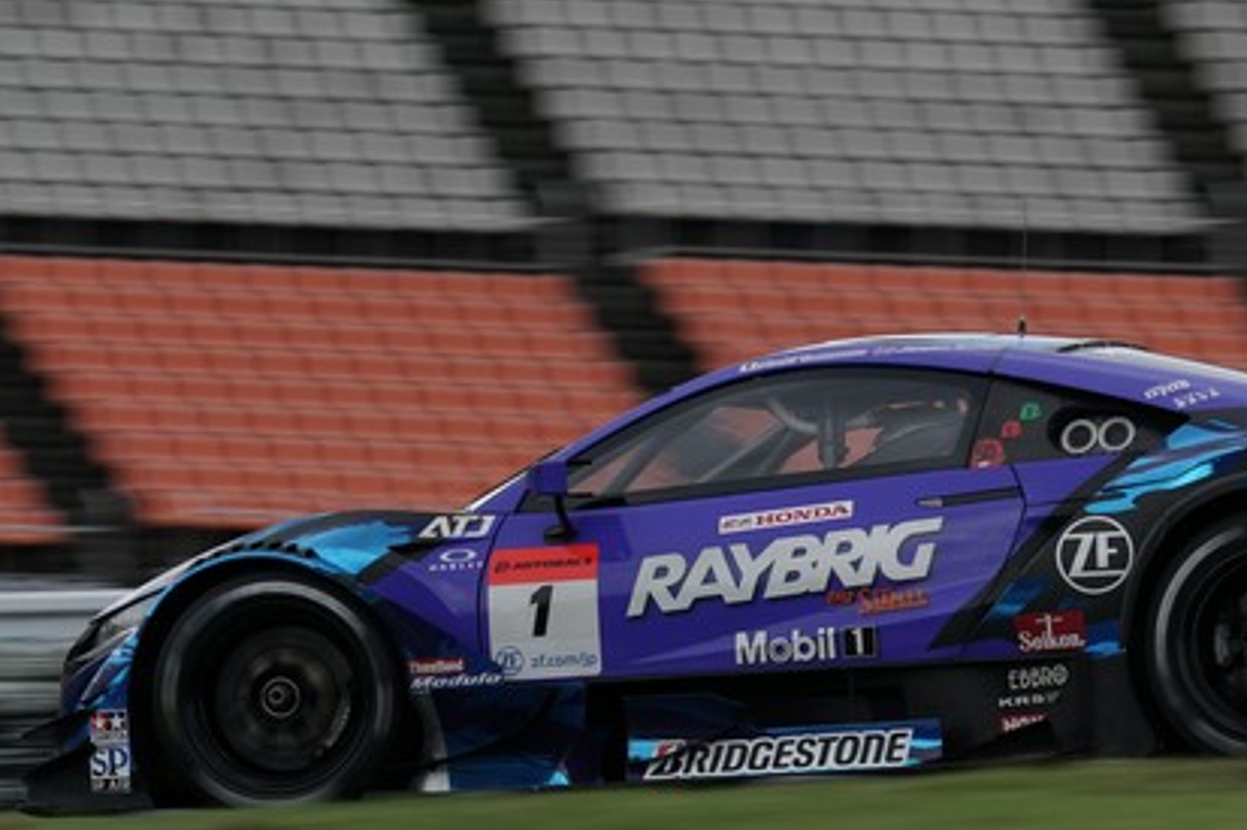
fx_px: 16896
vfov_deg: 2.8
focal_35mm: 488
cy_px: 217
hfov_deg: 4.2
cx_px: 809
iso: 200
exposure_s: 1/125
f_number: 16
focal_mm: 280
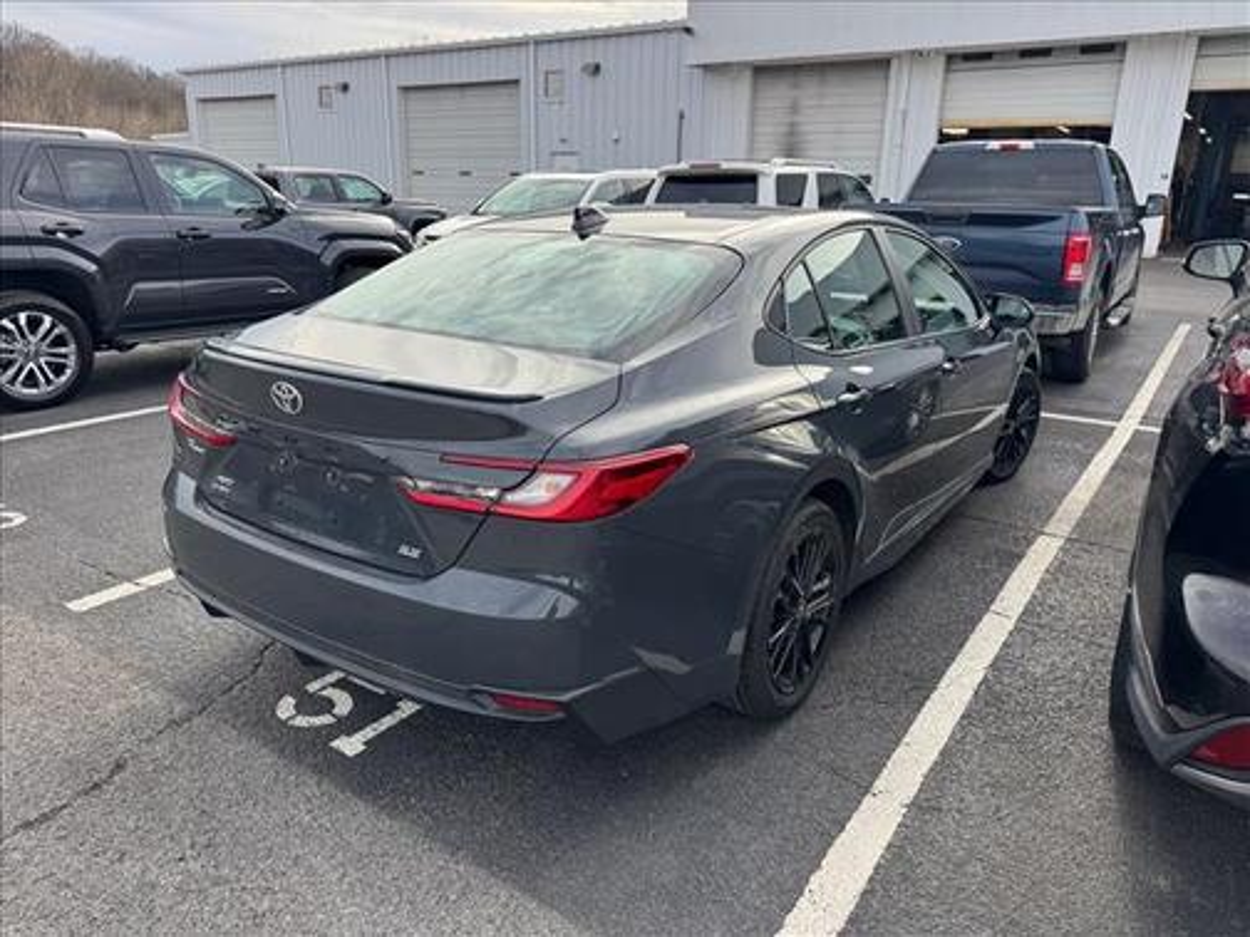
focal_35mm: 24
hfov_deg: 71.6
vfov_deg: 56.8
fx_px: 867
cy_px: 468
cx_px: 625
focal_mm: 6.76
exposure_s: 1/1010
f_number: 1.78
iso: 80
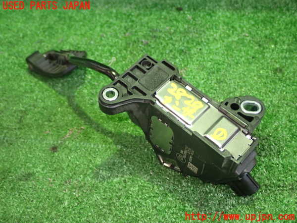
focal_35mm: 50
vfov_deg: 29.1
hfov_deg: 38.2
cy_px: 112
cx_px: 148
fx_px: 429
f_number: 3.2
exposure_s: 1/25
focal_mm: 9.01
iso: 800
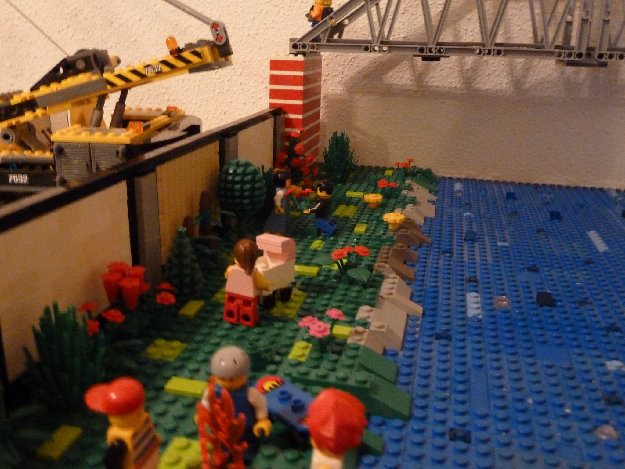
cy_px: 234
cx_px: 312
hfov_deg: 56.8
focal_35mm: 32
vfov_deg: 44.2
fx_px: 578
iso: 800
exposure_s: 1/4
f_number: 3.5
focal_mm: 5.3
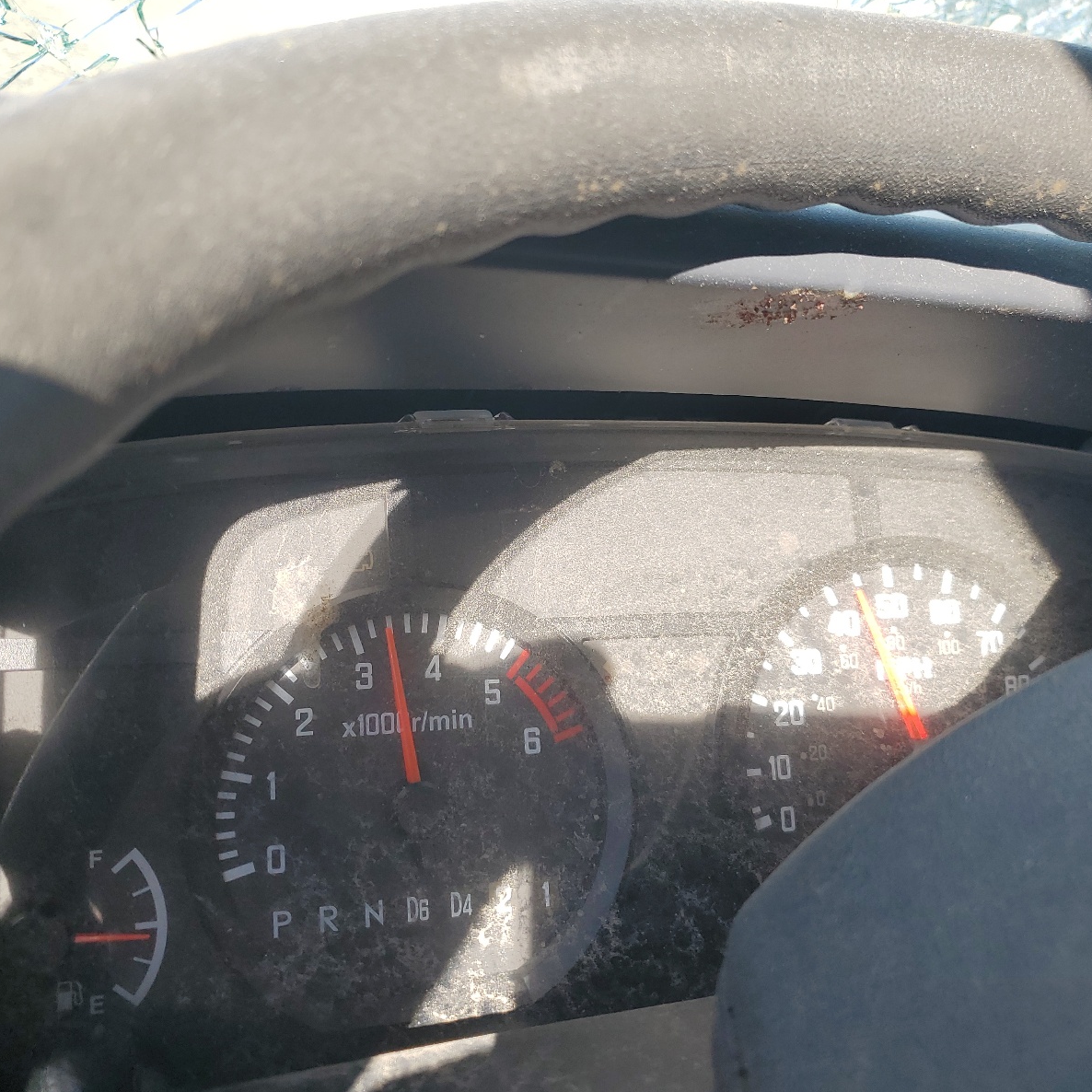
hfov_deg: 52.5
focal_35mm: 31
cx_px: 528
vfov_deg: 52.5
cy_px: 548
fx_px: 1106
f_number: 1.5
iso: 50
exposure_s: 1/556
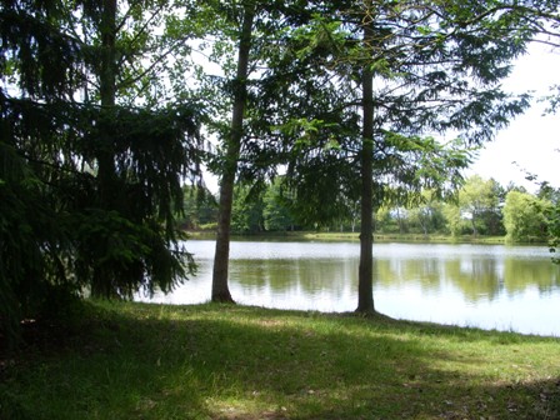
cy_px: 210
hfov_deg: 49.0
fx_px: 615
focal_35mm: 38
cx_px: 280
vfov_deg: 37.7
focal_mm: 7.8
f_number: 4
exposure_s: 1/209
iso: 50
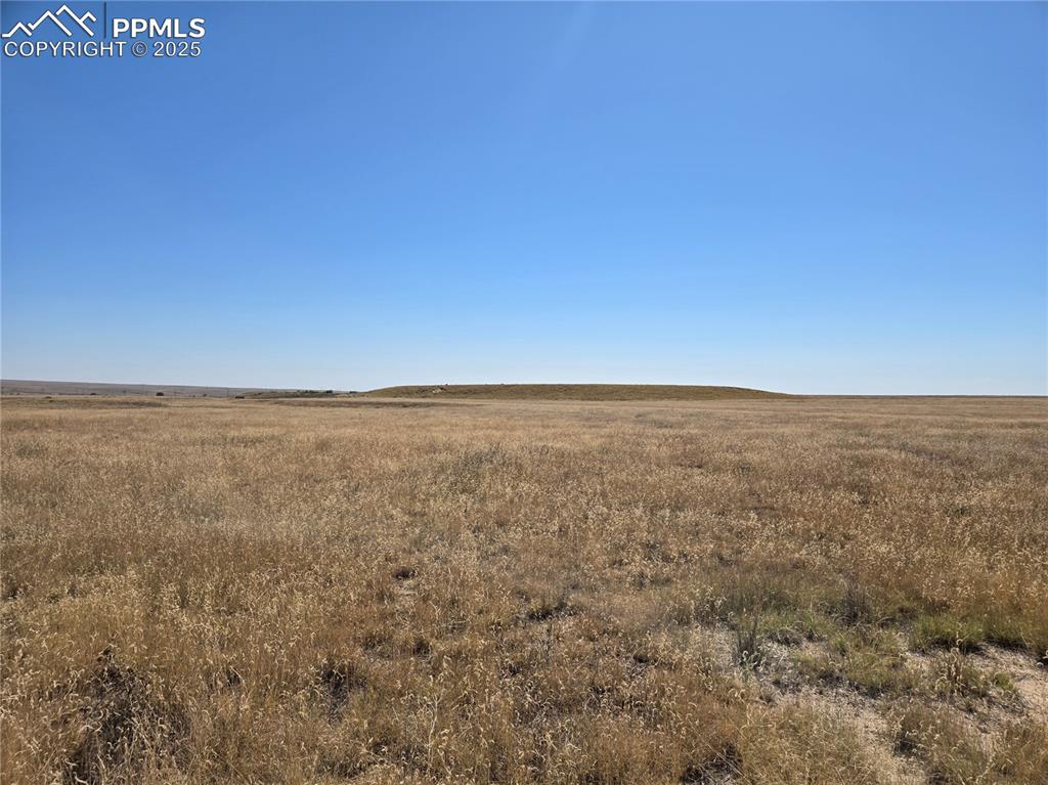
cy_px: 392
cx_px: 524
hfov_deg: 74.0
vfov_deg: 58.8
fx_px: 696
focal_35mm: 23
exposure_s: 1/3381
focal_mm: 5.4
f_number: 1.8
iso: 25
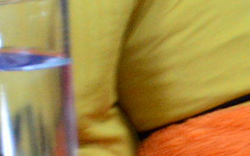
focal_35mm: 264
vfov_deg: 4.9
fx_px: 1798
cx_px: -577
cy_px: -110
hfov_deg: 6.9
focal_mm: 35
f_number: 5.6
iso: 2500
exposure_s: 1/60
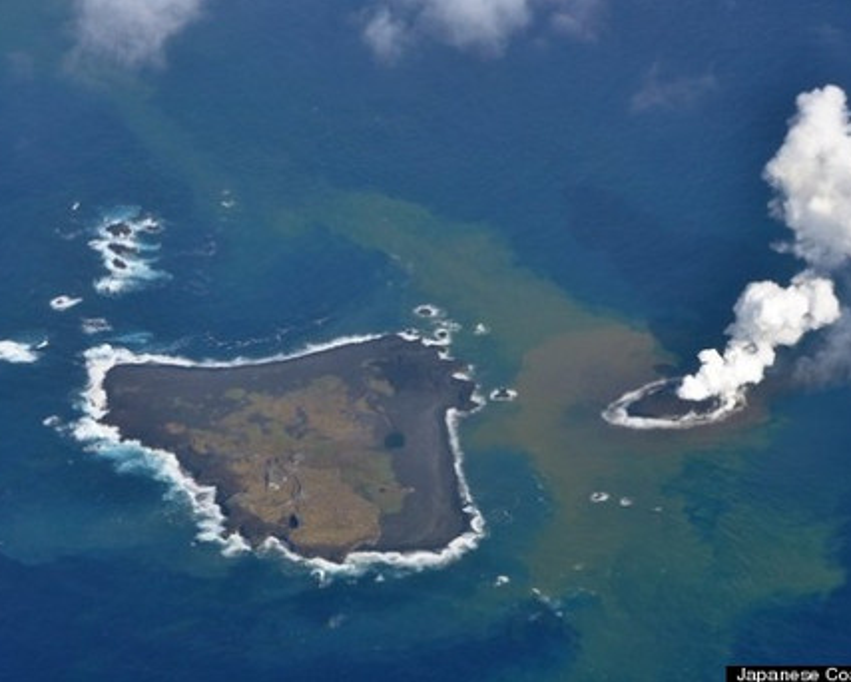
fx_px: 3880
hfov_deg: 12.5
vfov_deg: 10.0
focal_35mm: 154
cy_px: 342
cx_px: 425
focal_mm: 90
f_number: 8
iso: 320
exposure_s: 1/1000
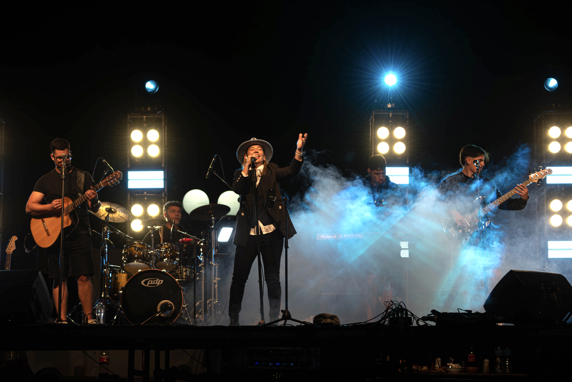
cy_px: 191
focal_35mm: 105
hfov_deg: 19.5
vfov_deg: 13.0
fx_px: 1668
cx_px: 286
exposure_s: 1/125
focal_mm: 70
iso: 160
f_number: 5.6
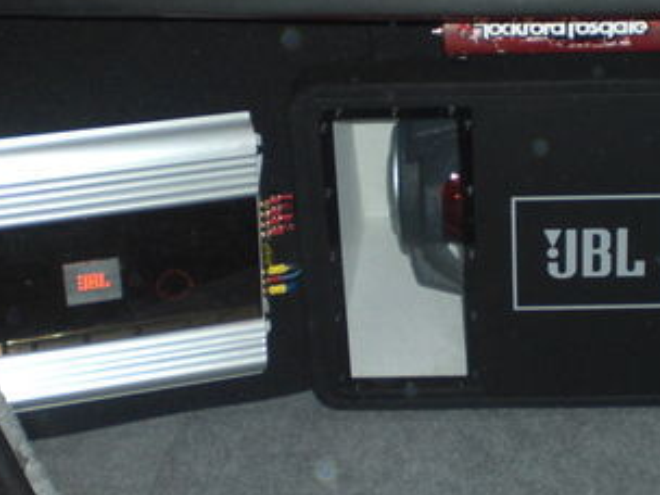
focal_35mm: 80
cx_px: 521
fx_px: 1525
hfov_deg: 24.1
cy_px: 217
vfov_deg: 18.4
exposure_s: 1/60
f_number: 3.1
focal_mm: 6.3
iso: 200
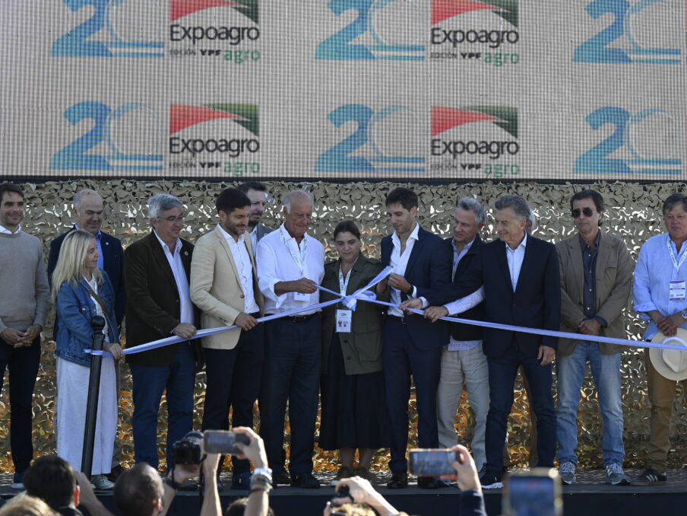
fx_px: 2203
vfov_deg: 13.3
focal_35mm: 111
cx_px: 383
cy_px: 258
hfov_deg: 17.7
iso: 200
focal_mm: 102
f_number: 5.6
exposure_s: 1/320
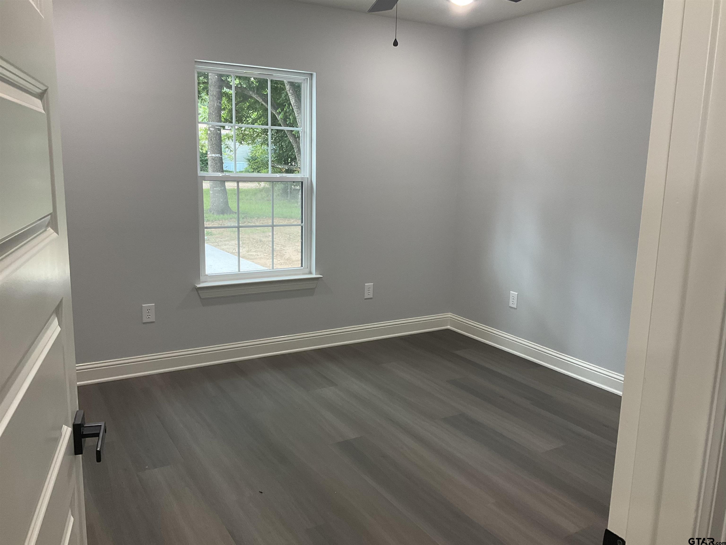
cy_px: 272
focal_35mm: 29
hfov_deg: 61.7
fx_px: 608
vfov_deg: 48.2
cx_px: 363
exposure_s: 1/60
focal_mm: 3
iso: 64
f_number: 1.8
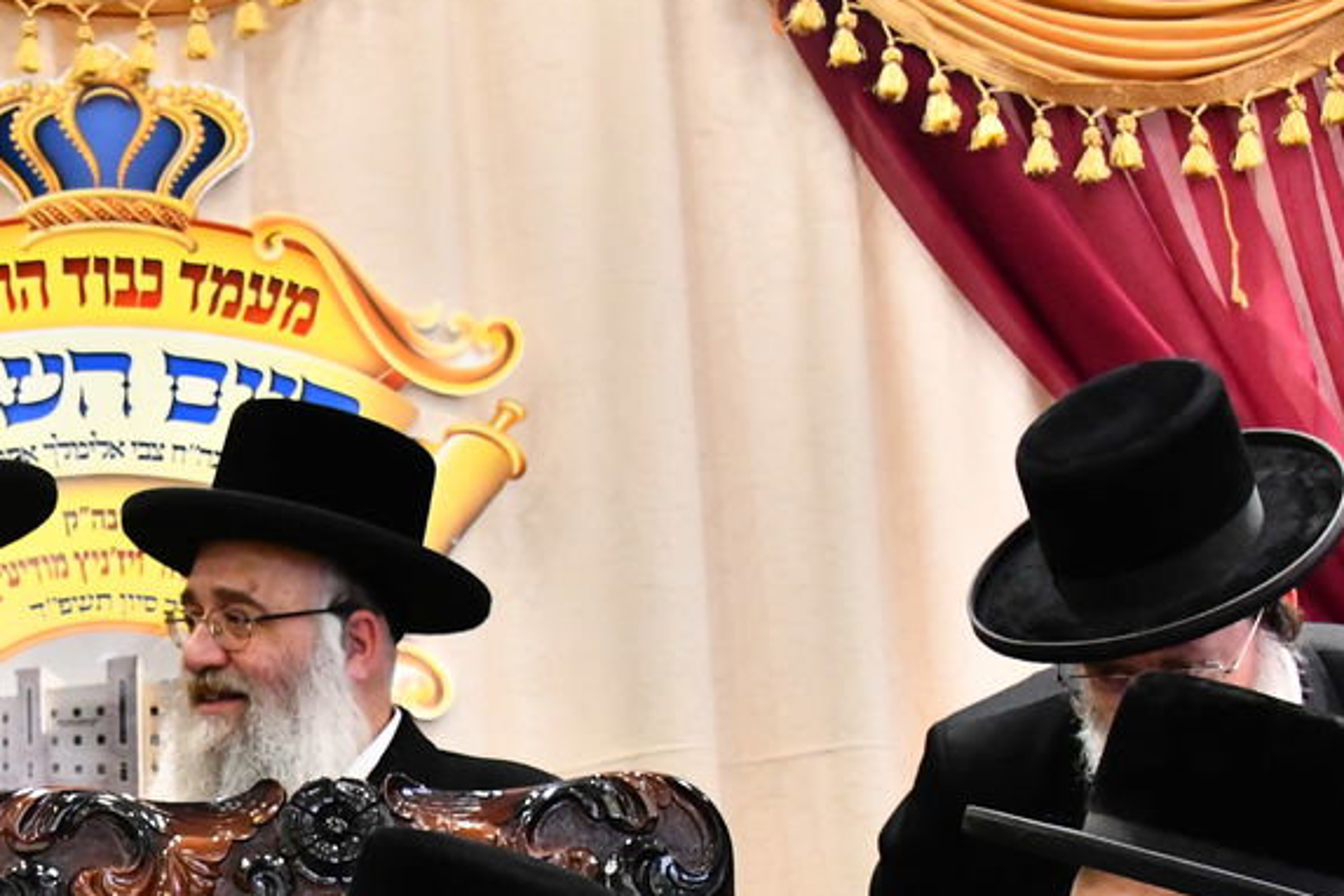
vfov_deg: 15.2
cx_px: 178
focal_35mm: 88
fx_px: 3285
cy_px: 965
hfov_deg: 22.6
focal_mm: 36
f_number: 5.6
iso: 5000
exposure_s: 1/160
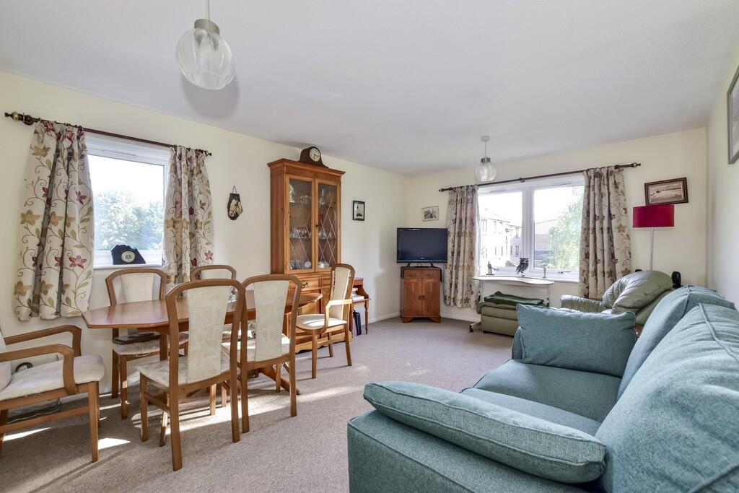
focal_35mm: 15
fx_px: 308
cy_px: 246
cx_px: 370
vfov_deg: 77.3
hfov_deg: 100.4
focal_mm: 10
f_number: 8
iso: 640
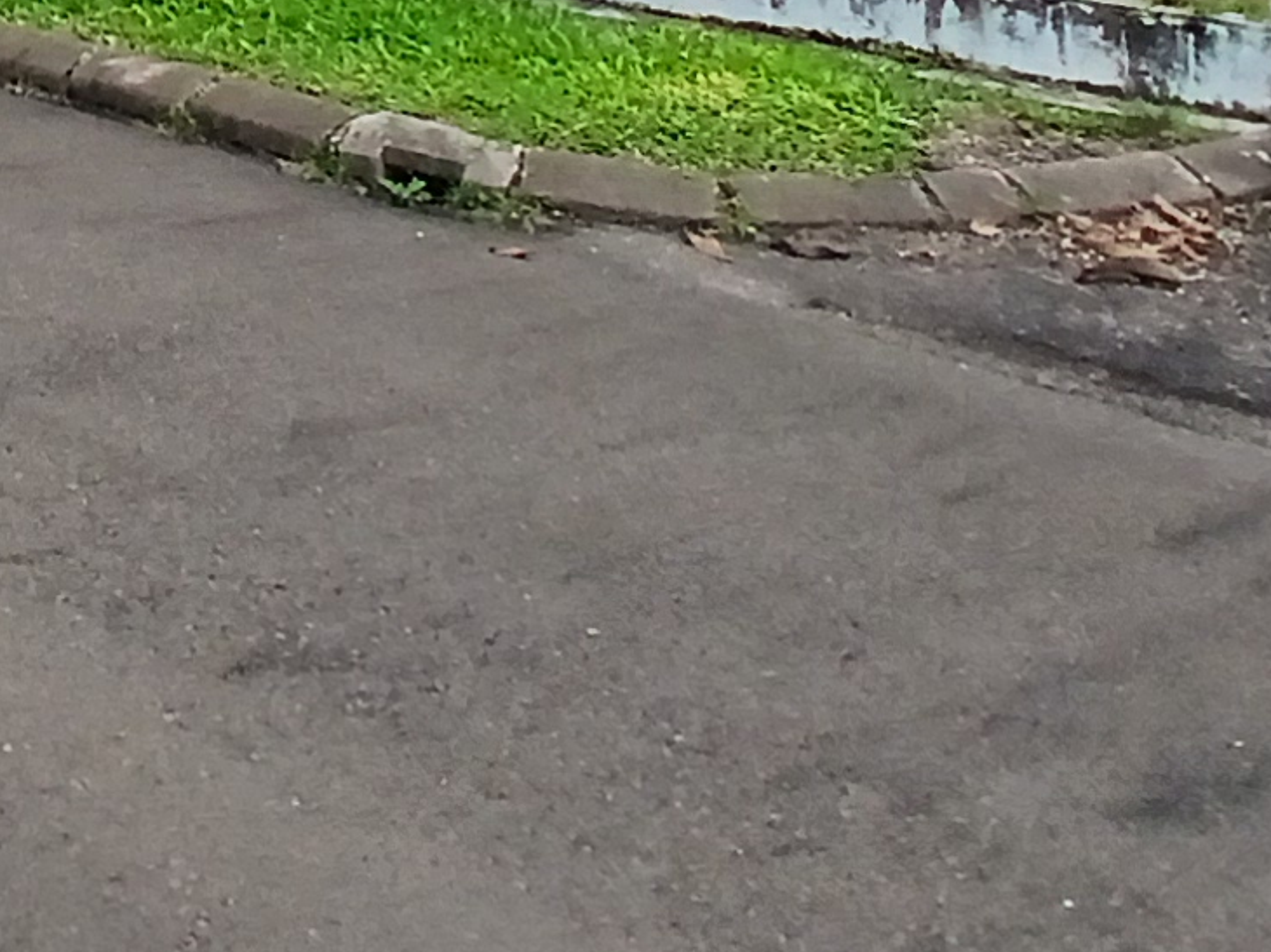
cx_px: -449
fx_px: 2202
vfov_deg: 19.5
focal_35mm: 60
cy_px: -668
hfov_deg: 26.5
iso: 50
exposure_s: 1/2304
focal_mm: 1.4
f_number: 2.2
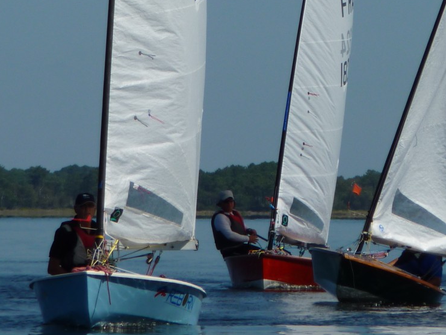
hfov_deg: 4.1
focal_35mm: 486
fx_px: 6263
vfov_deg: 3.1
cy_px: 81
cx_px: 212
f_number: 5.6
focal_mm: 49.2
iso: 80
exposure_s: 1/1000
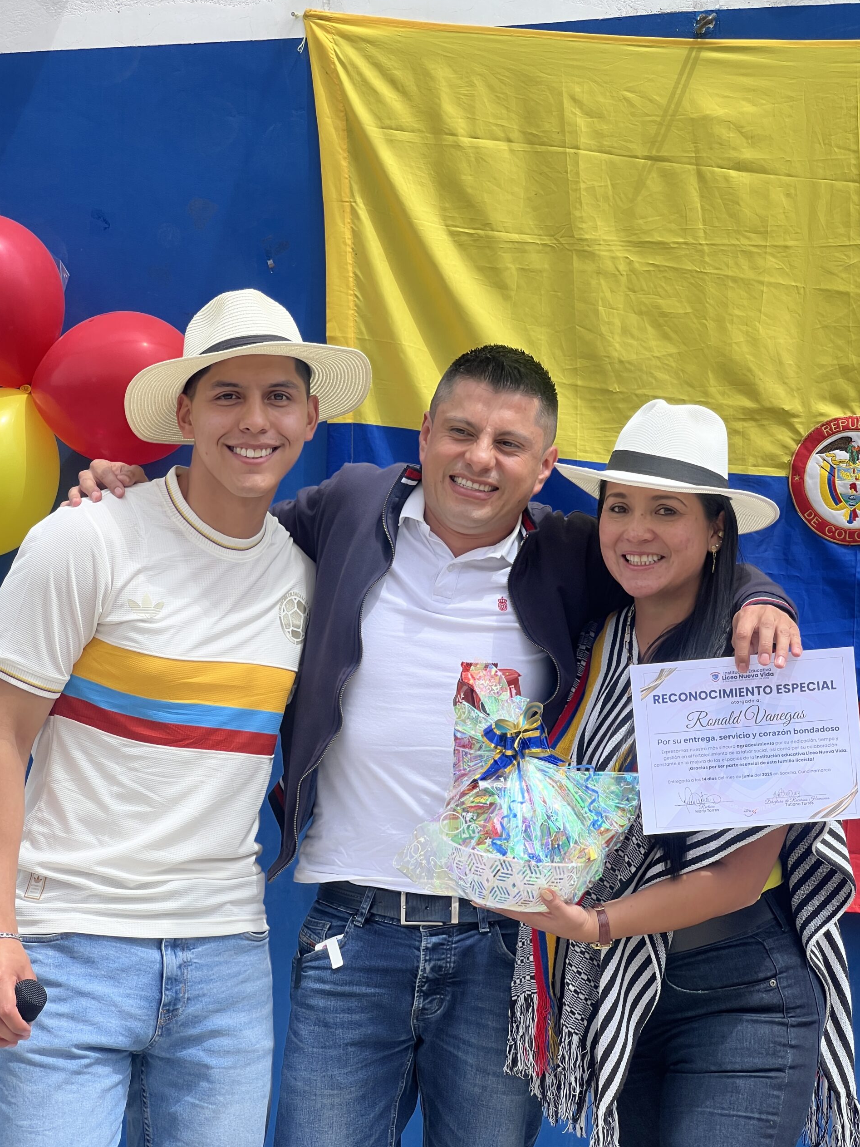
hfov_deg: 18.9
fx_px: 2584
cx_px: 427
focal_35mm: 78
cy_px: 575
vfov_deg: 25.0
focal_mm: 9
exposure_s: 1/461
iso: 32
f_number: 2.8
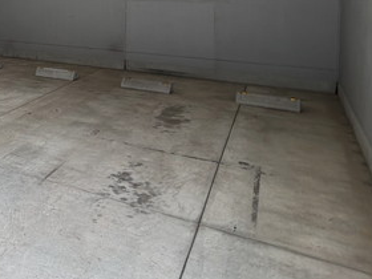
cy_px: 7
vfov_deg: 33.2
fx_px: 430
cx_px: -7
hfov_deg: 40.5
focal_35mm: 40
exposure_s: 1/138
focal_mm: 1.54
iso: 32
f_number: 2.4
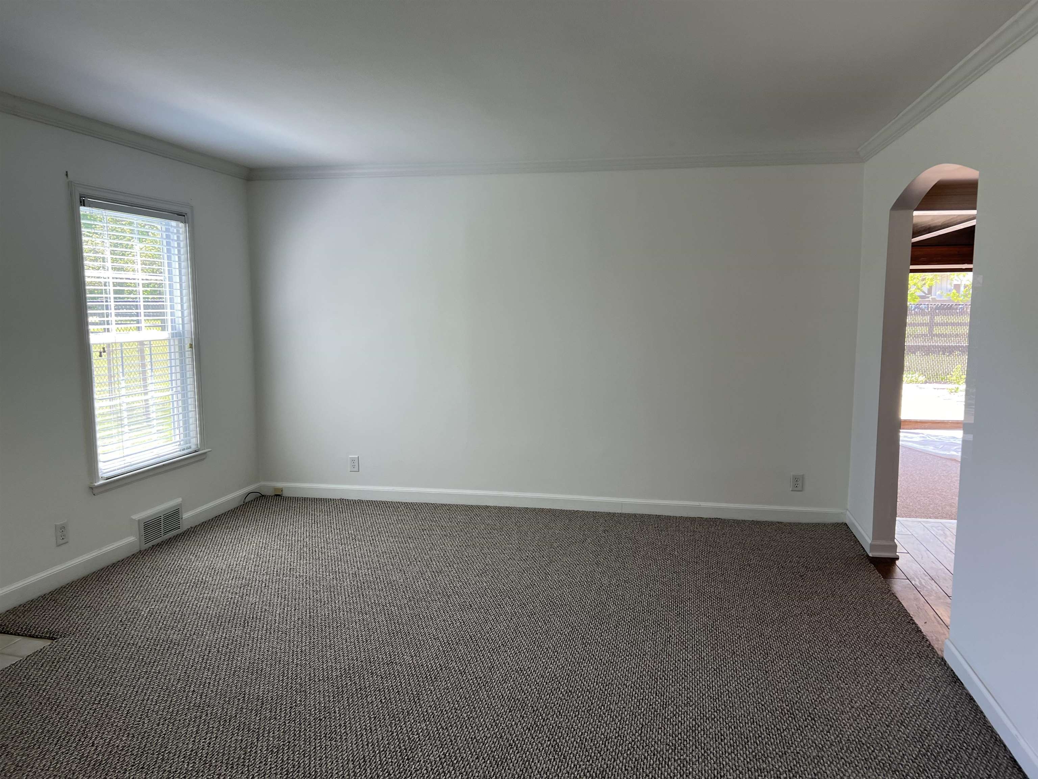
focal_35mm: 26
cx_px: 519
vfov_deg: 53.1
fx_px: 780
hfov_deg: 67.3
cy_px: 390
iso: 64
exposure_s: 1/121
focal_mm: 5.7
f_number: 1.5
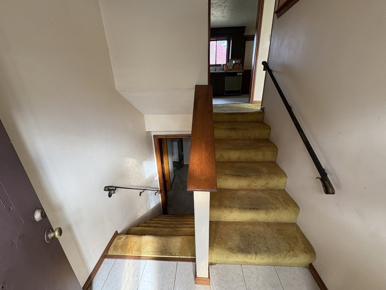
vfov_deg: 85.7
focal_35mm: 14
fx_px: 156
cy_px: 145
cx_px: 193
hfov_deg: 102.1
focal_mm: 2.22
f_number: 2.2
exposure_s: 1/77
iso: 250
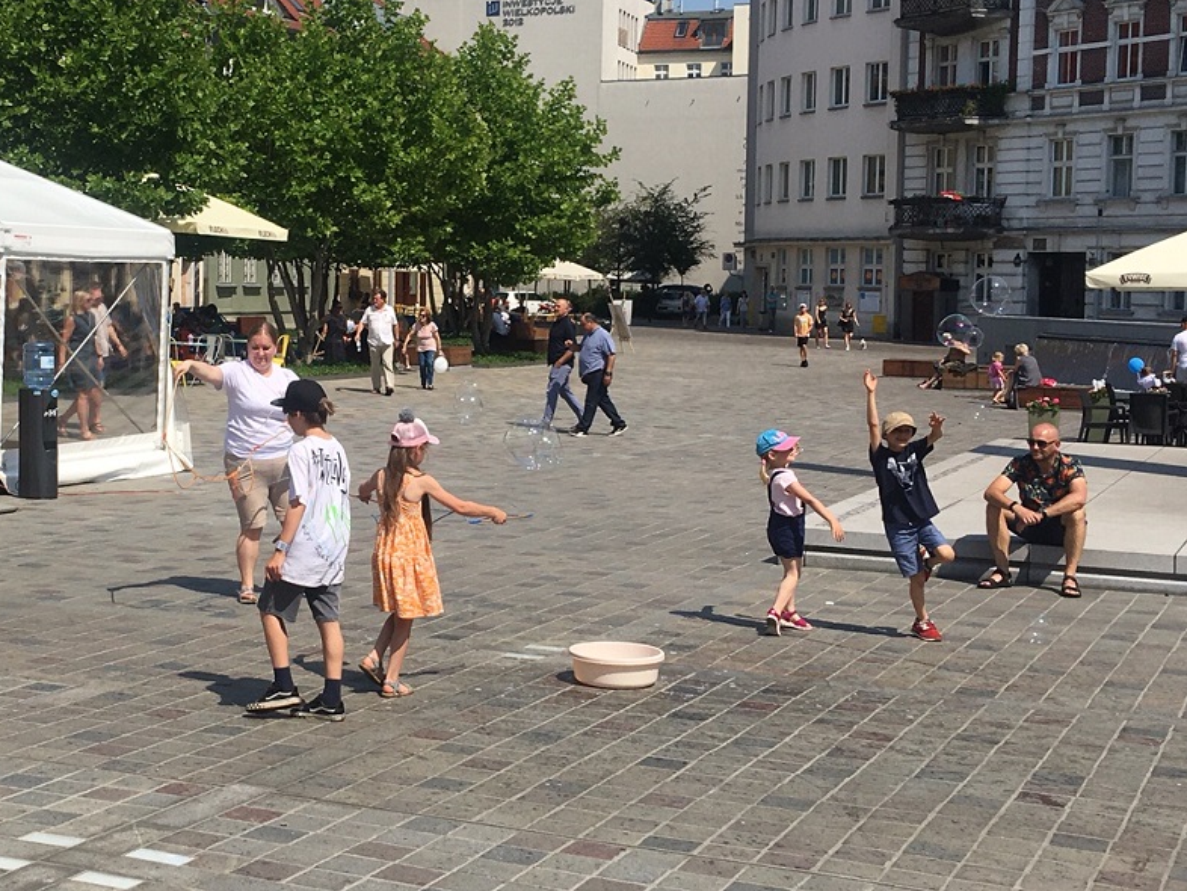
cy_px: 373
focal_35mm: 59
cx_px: 322
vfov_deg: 24.8
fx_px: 2024
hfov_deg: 32.2
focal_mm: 4.15
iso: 25
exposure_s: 1/2262
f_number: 2.2
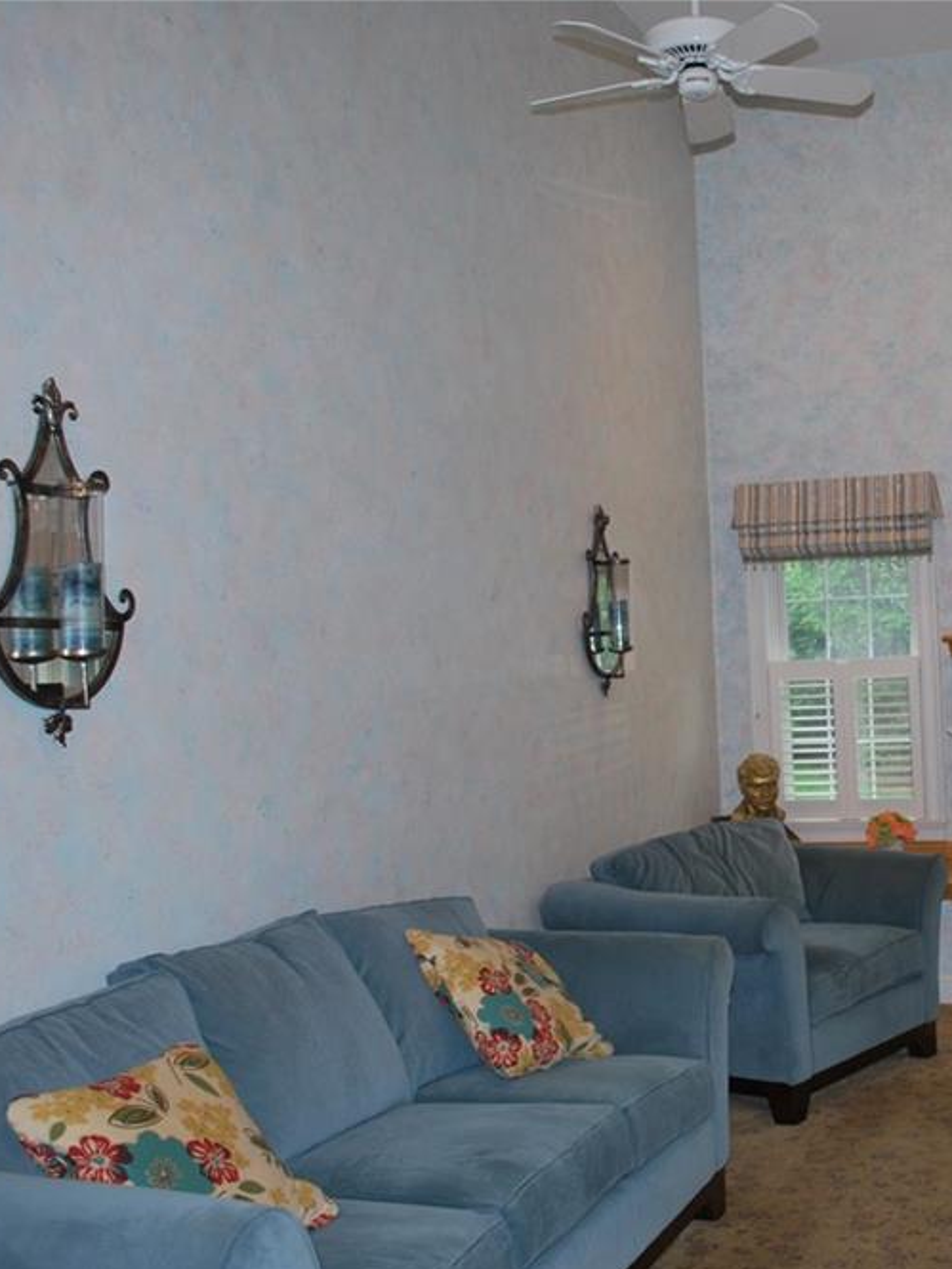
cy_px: 651
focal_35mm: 40
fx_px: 1466
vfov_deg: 46.8
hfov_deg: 34.3
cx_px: 830
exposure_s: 1/60
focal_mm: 18
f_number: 3.5
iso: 200
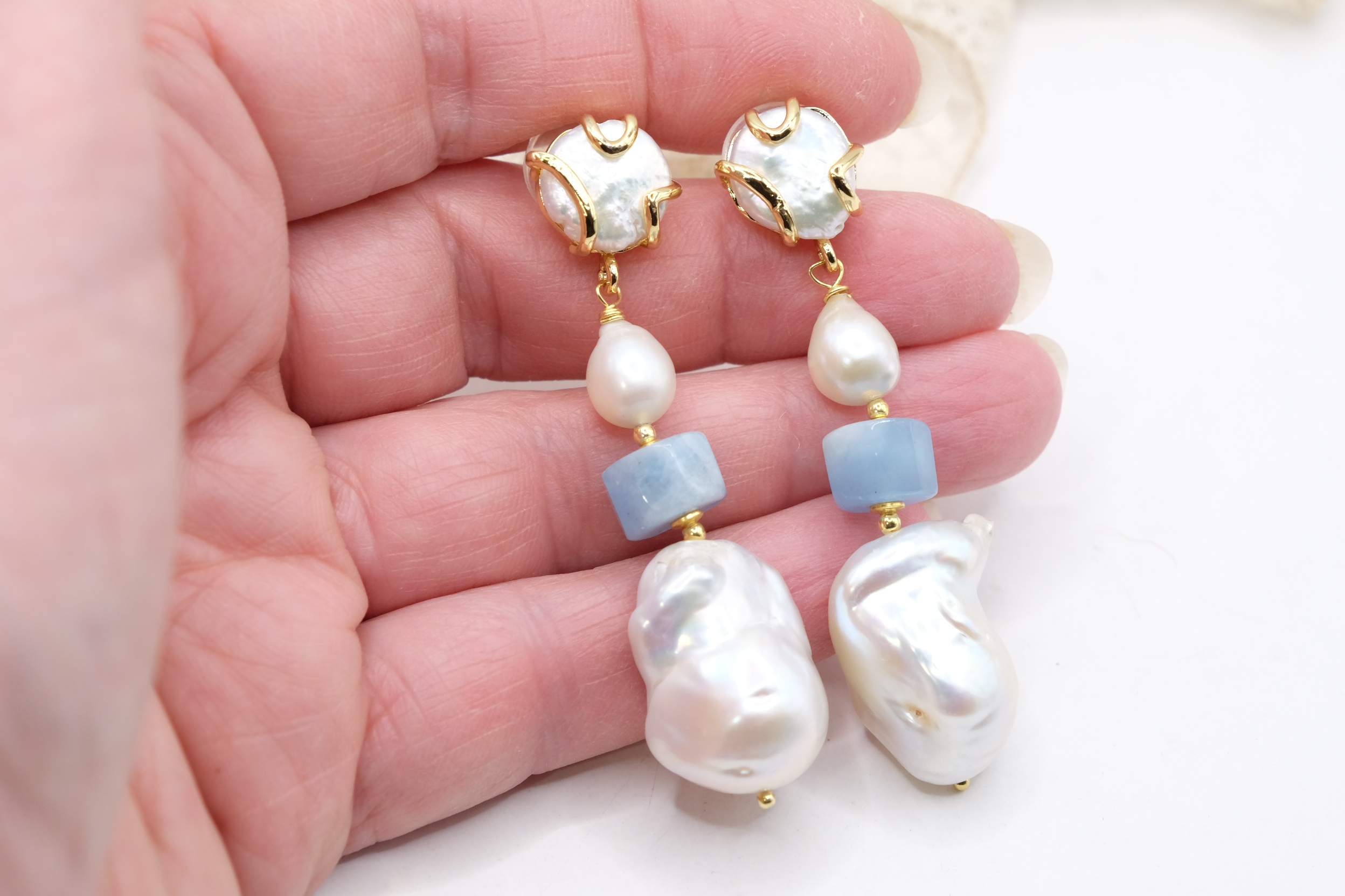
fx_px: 4483
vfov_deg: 11.4
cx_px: 672
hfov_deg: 17.1
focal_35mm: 120
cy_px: 448
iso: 1000
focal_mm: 80
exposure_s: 1/50
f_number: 8
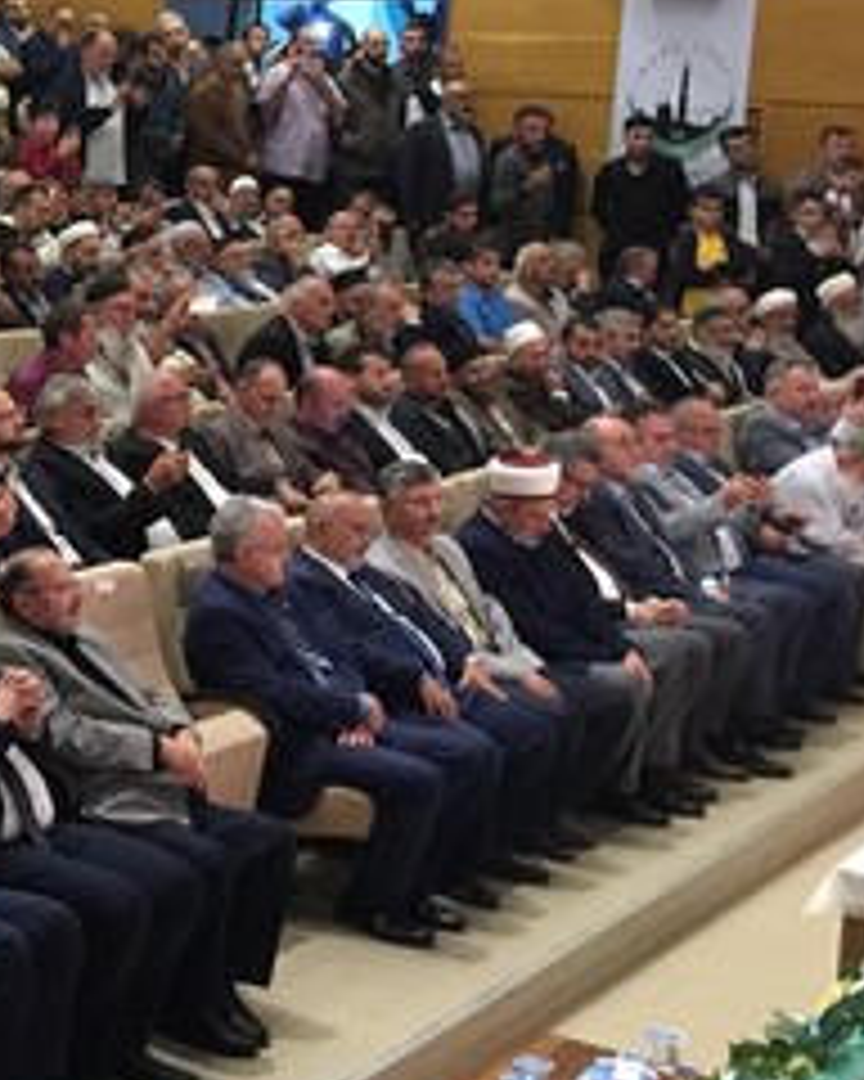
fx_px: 2525
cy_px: 441
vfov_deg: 24.1
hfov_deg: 17.5
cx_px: -428
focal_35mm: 79
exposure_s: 1/8
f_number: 2.2
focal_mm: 4.15
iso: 160
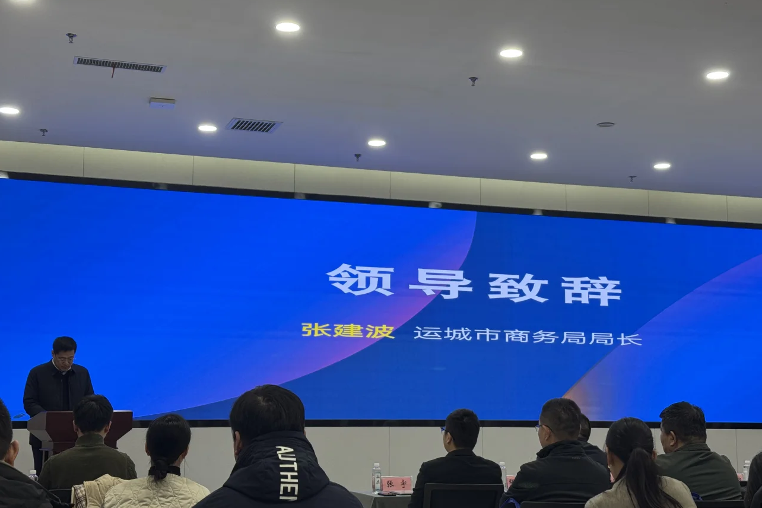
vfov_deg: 24.2
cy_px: 255
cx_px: 401
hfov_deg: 35.6
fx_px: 1185
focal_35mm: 56
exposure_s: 1/50
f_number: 1.78
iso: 64
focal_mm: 6.76
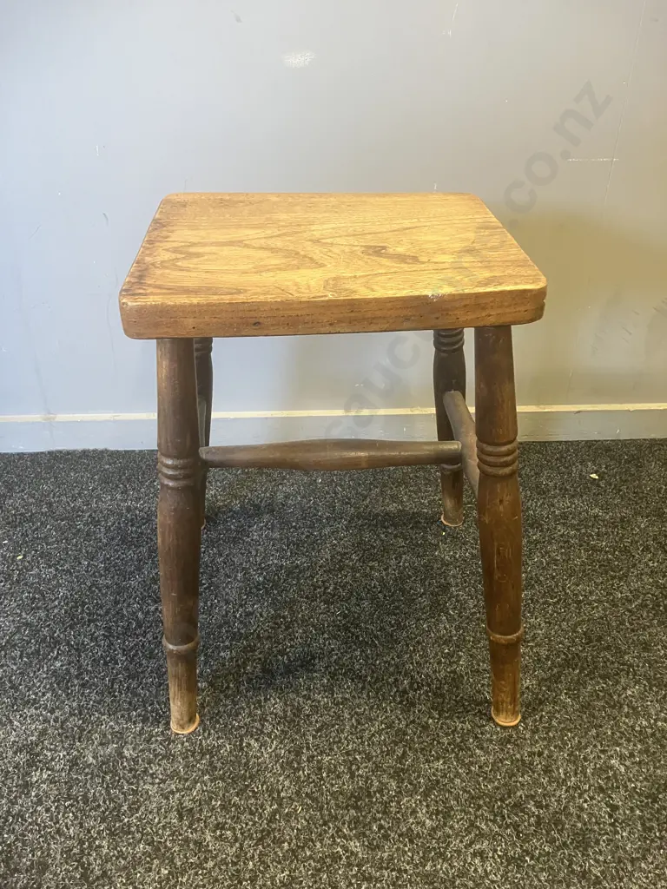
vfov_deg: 63.4
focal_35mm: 28
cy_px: 444
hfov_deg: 49.7
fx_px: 719
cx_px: 334
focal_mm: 3.99
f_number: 1.8
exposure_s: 1/50
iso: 320
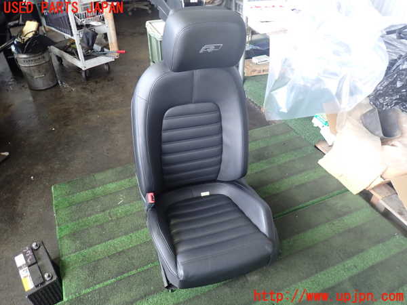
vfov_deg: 54.9
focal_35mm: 25
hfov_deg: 69.4
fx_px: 294
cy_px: 152
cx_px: 204
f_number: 2
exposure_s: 1/50
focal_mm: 4.5
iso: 200
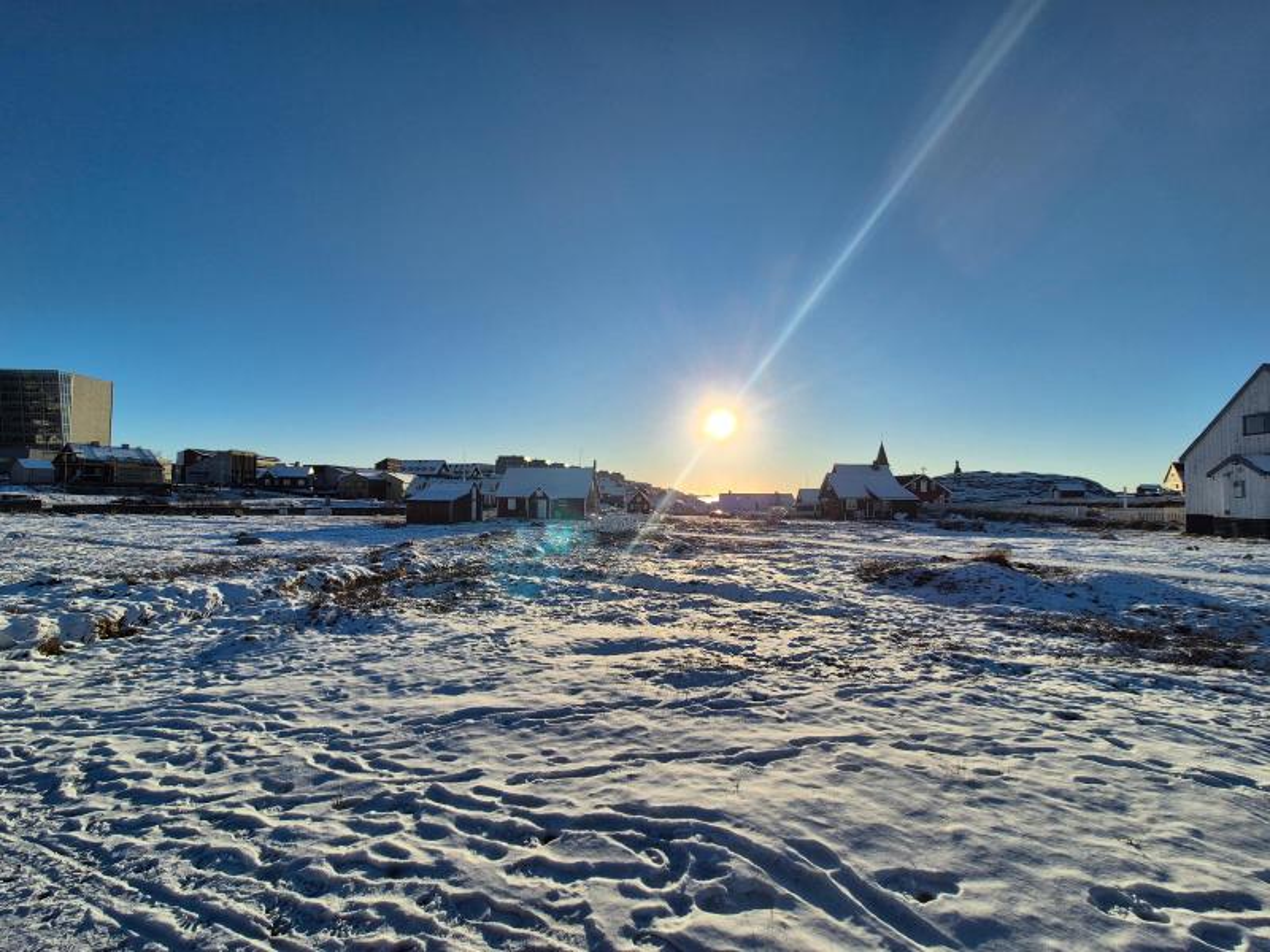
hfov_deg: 106.2
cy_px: 476
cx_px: 635
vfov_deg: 89.9
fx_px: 477
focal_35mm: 13
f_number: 2.2
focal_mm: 2.2
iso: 50
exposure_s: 1/3456
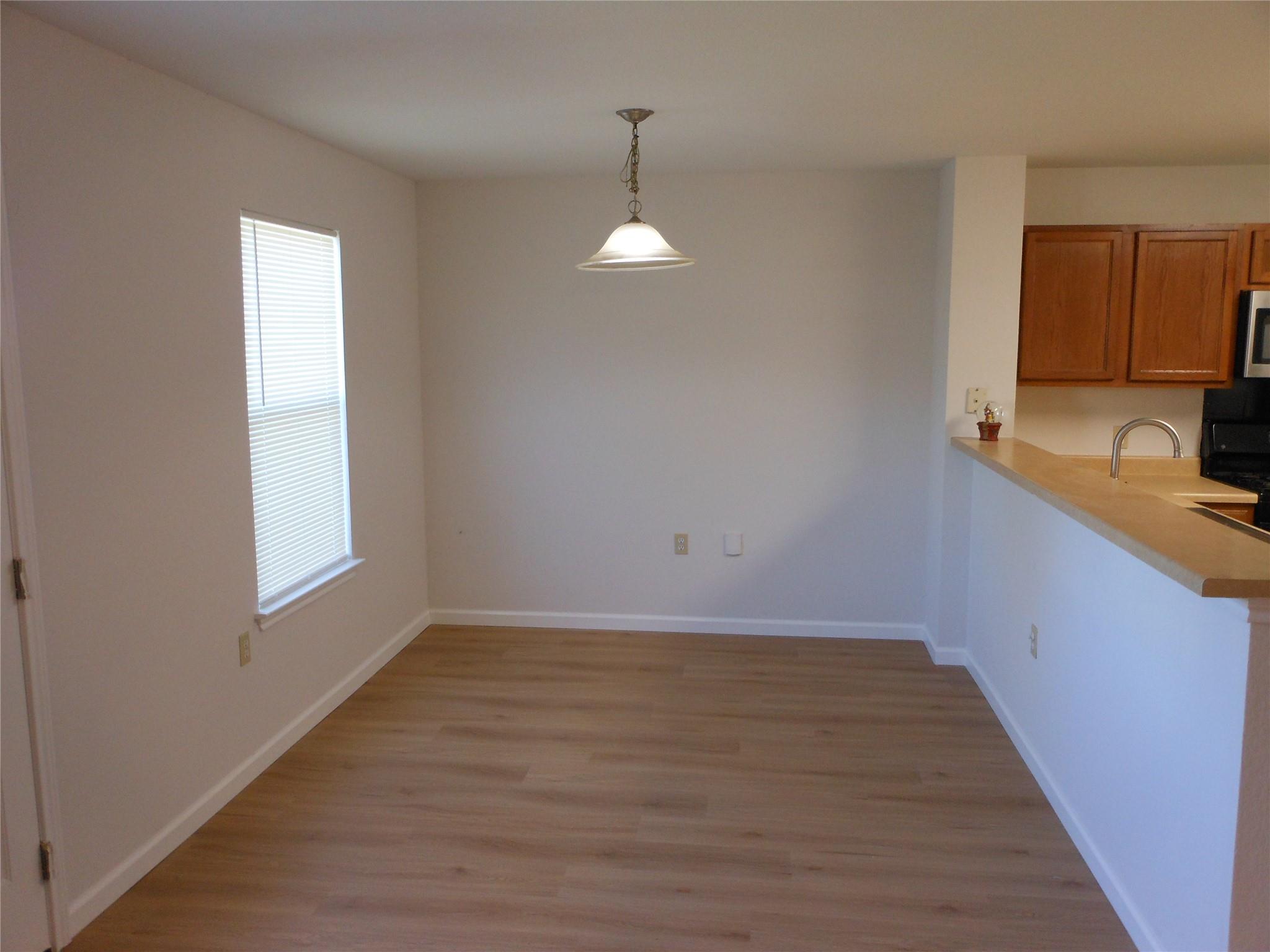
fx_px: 1027
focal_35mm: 28
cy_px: 476
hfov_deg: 63.4
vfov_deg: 49.7
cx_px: 635
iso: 250
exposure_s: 1/30
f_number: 3.7
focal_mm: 5
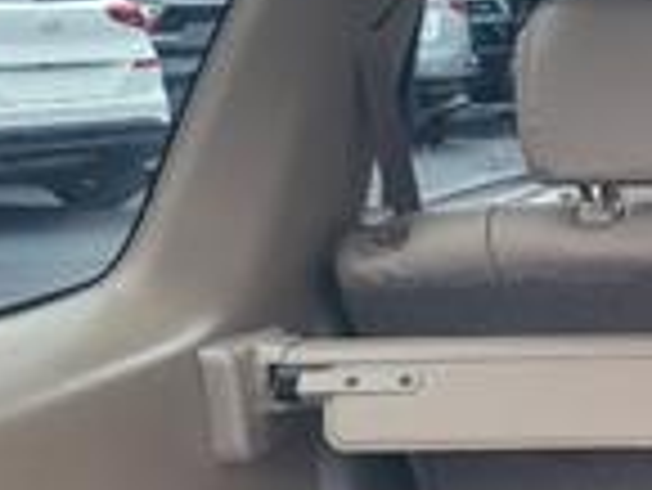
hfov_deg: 14.9
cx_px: 1169
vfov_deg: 12.6
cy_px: 575
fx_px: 2168
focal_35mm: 115
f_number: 1.8
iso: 40
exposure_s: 1/60.2
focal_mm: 5.4
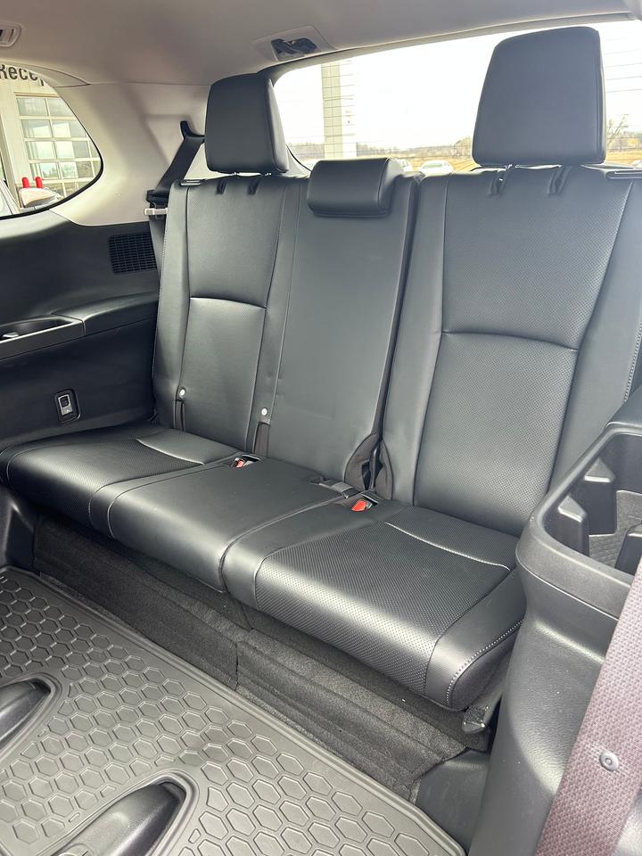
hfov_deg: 53.1
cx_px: 321
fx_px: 643
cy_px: 428
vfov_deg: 67.3
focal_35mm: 26
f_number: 1.5
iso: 125
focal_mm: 5.7
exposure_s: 1/101
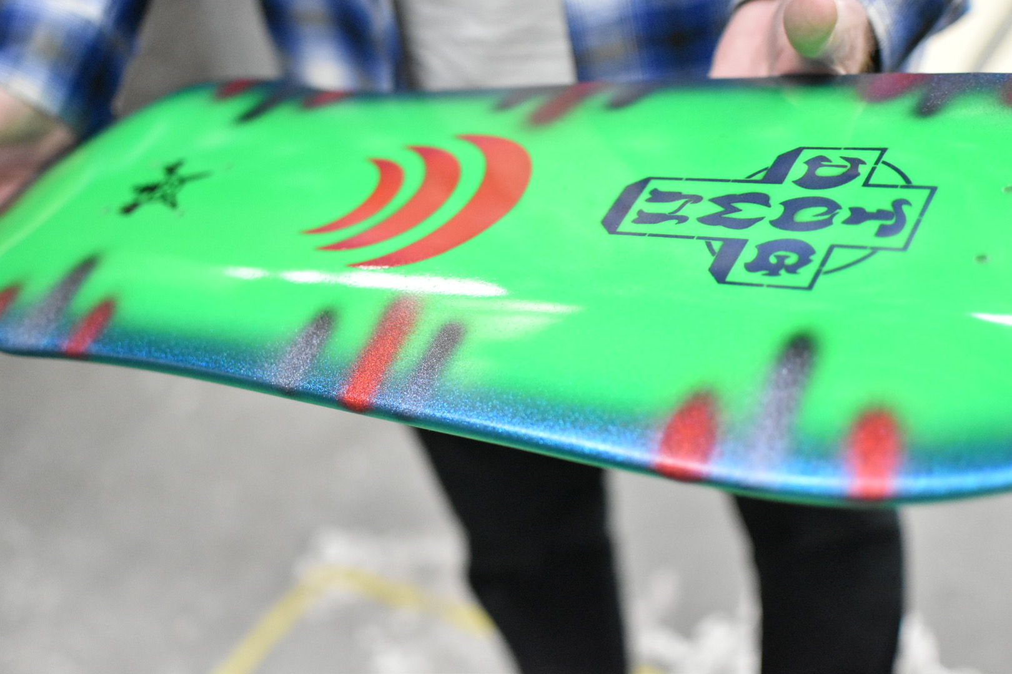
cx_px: 506
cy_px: 337
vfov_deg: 25.8
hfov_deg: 37.9
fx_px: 1476
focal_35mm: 52
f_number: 1.8
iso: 5000
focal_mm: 35
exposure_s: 1/1250
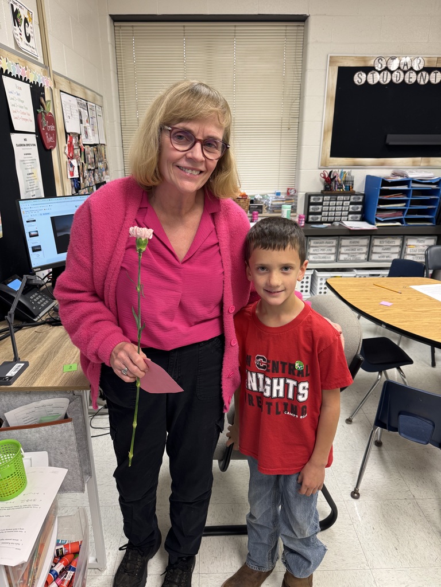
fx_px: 408
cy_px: 294
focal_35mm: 24
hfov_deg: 56.8
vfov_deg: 71.6
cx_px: 220
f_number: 1.78
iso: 125
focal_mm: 6.76
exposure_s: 1/60
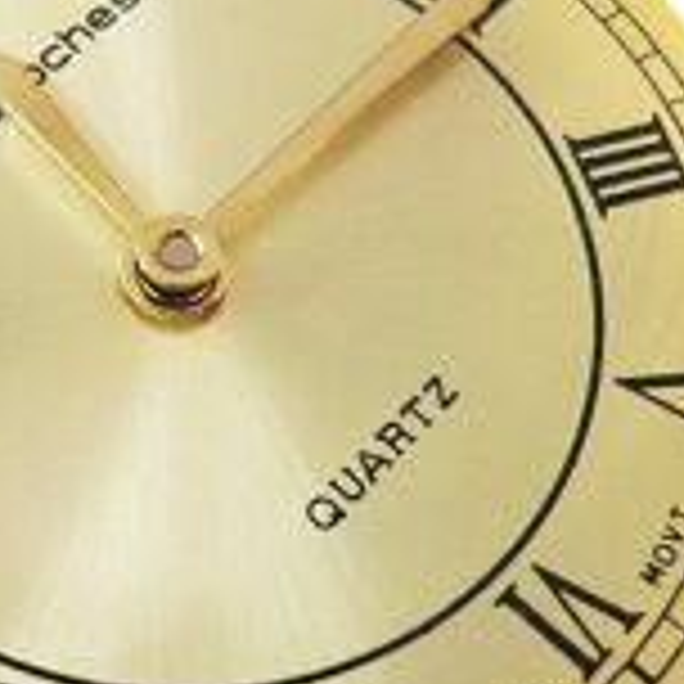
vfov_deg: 24.6
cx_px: 130
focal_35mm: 70
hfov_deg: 24.2
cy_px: 446
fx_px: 1565
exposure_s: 1/30
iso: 100
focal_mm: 4.5
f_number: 3.3
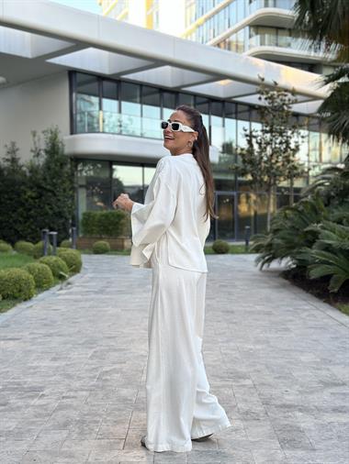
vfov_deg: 39.6
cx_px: 174
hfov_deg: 30.3
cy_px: 232
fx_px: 645
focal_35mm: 48
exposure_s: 1/256
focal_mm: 6.86
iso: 80
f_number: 1.78
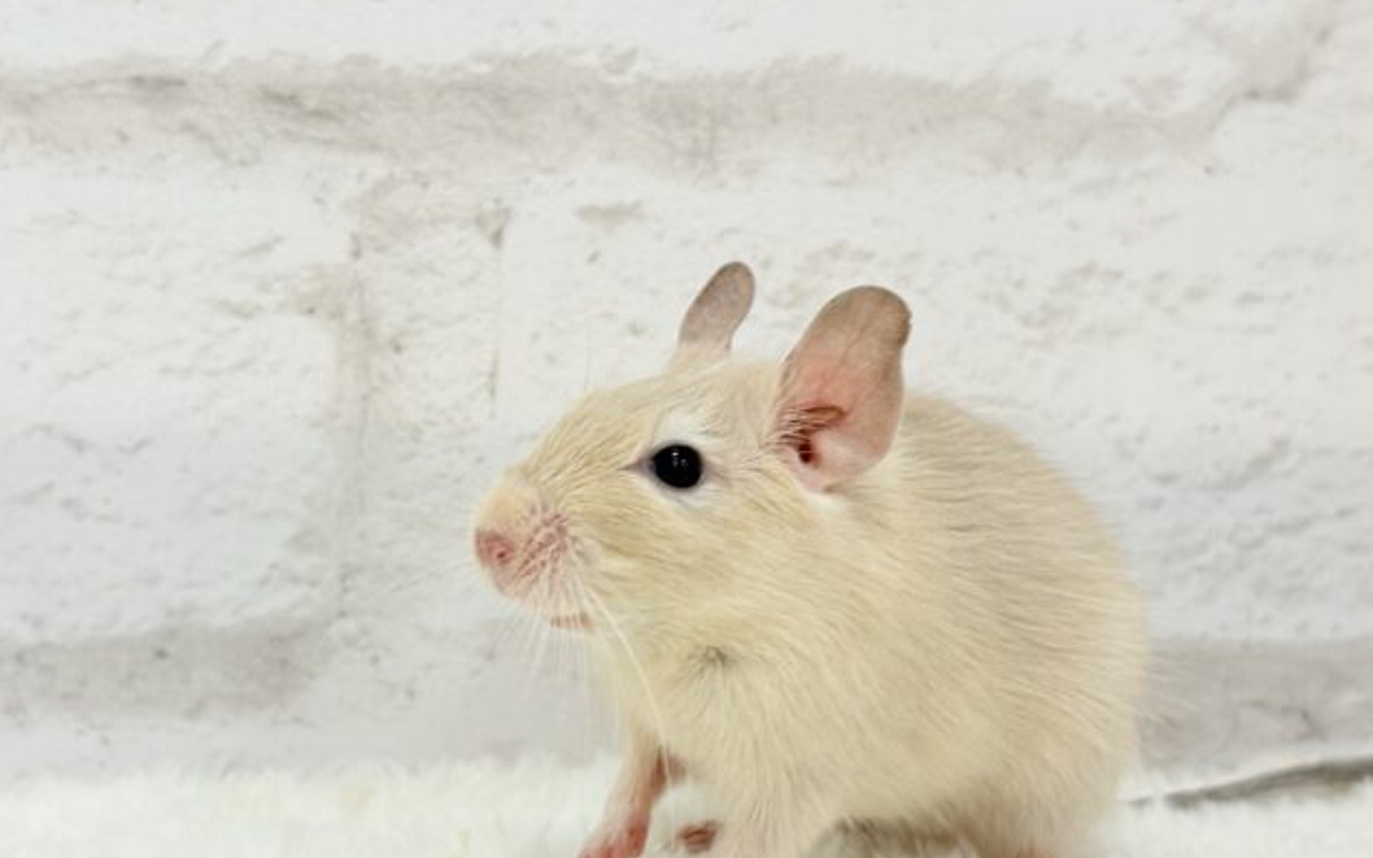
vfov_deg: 23.1
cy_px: 488
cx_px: 689
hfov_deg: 36.3
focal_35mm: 56
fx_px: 2096
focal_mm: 5.96
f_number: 1.6
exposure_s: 1/50
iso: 50
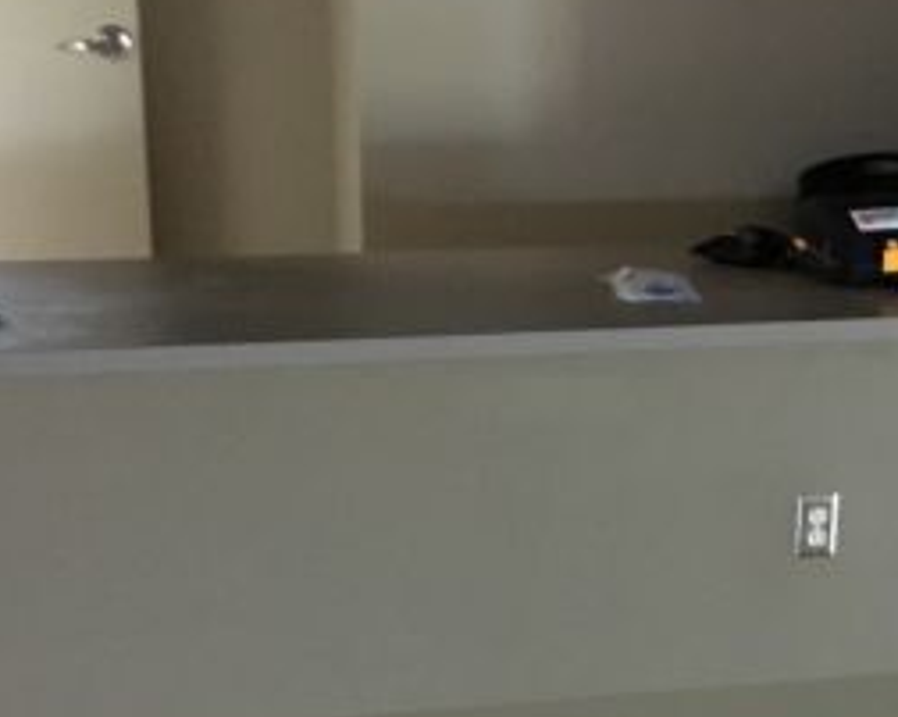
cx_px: 608
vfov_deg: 20.3
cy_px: 499
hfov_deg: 25.3
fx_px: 1991
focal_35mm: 75
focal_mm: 4.15
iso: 400
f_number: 2.2
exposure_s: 1/15
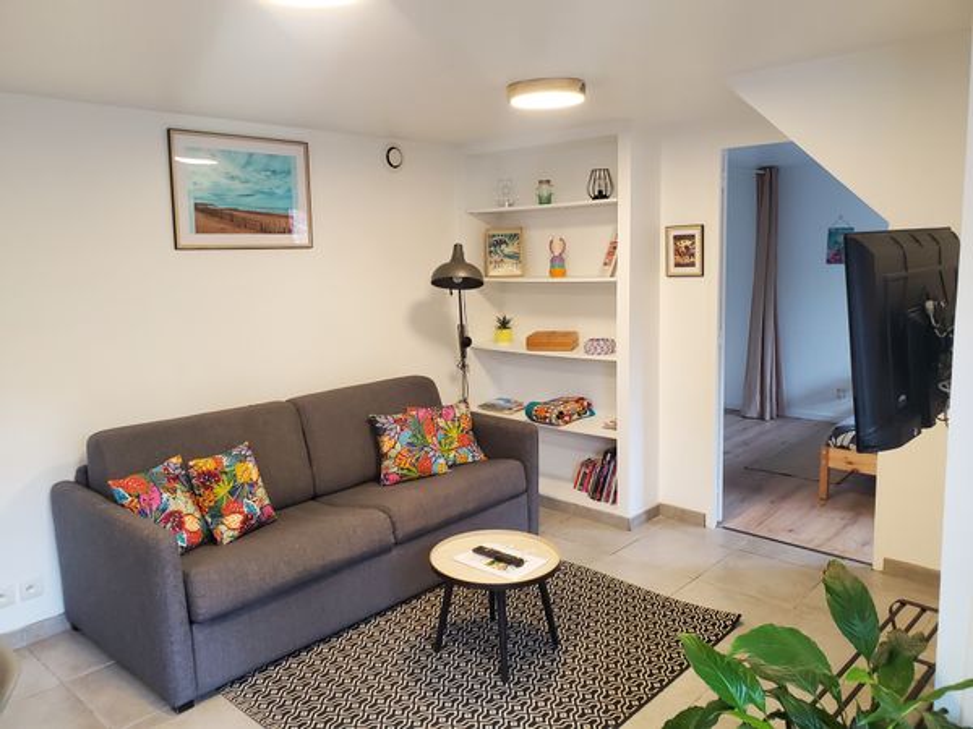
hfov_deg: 67.3
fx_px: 731
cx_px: 486
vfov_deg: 53.1
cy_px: 364
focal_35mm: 26
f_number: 2.4
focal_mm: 4.3
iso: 320
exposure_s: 1/50
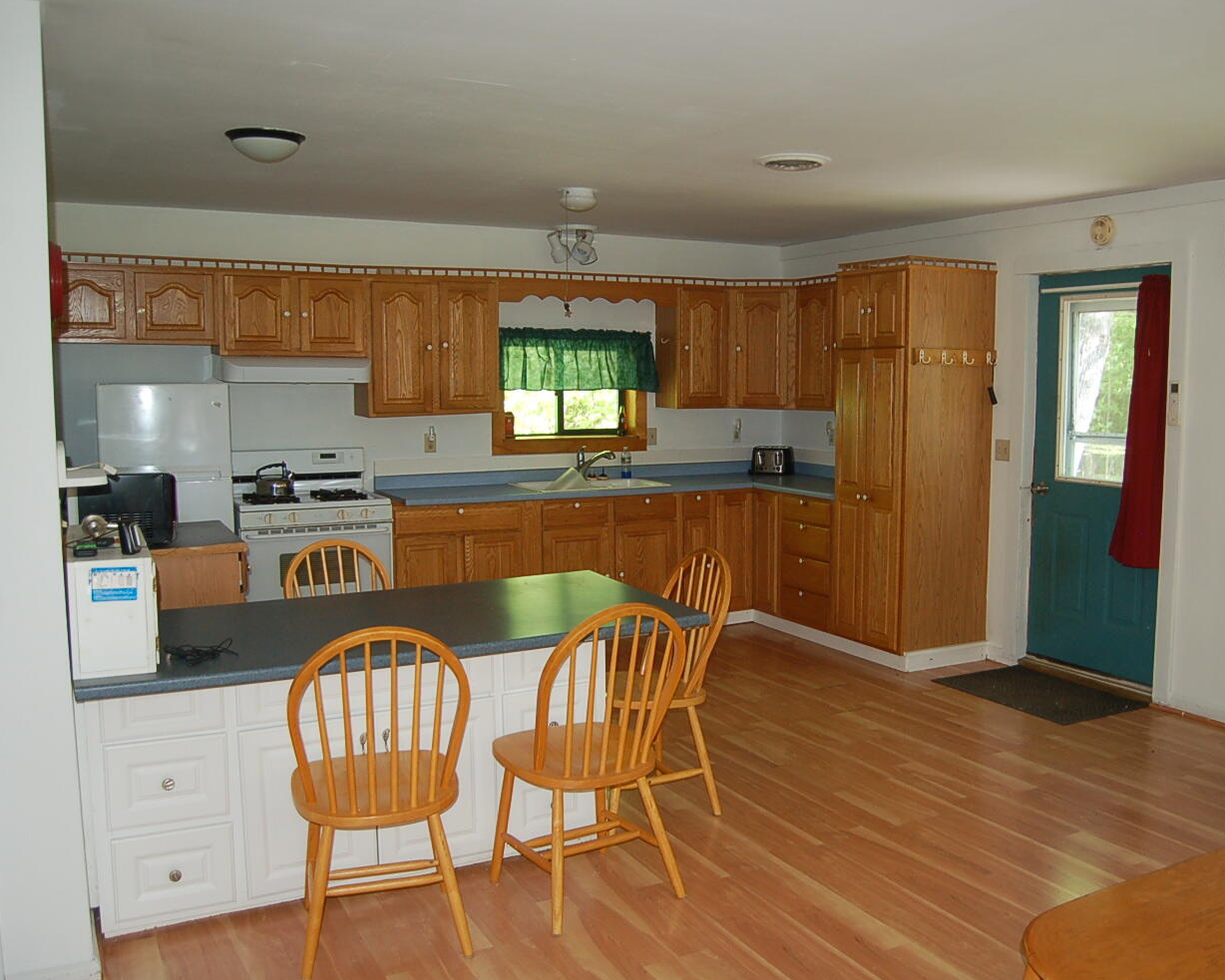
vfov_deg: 47.1
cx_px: 735
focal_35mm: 31
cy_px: 485
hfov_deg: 56.7
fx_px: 1124
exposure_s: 1/60
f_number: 3.5
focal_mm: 18
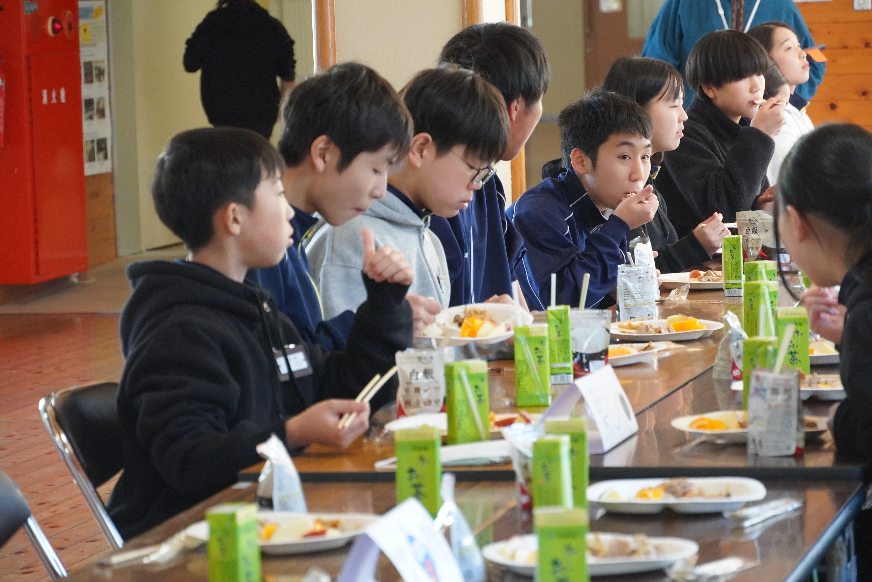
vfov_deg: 9.3
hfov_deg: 13.8
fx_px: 3599
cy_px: 291
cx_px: 436
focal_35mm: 148
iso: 4000
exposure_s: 1/160
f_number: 5.6
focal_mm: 99
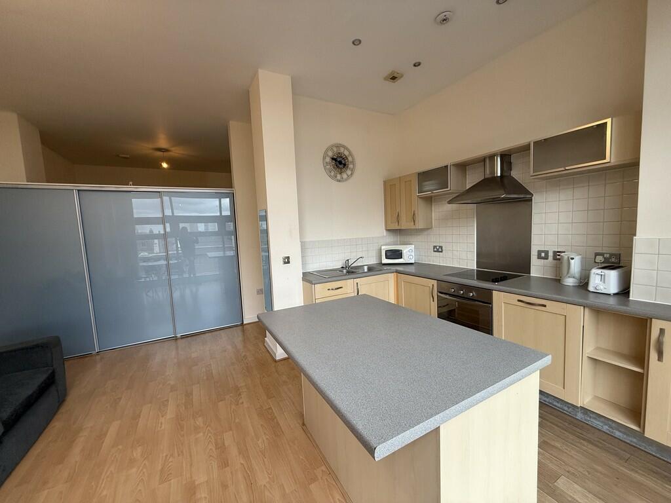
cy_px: 252
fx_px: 271
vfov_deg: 85.7
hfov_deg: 102.1
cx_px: 336
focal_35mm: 14
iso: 160
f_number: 2.2
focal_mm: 2.22
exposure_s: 1/100
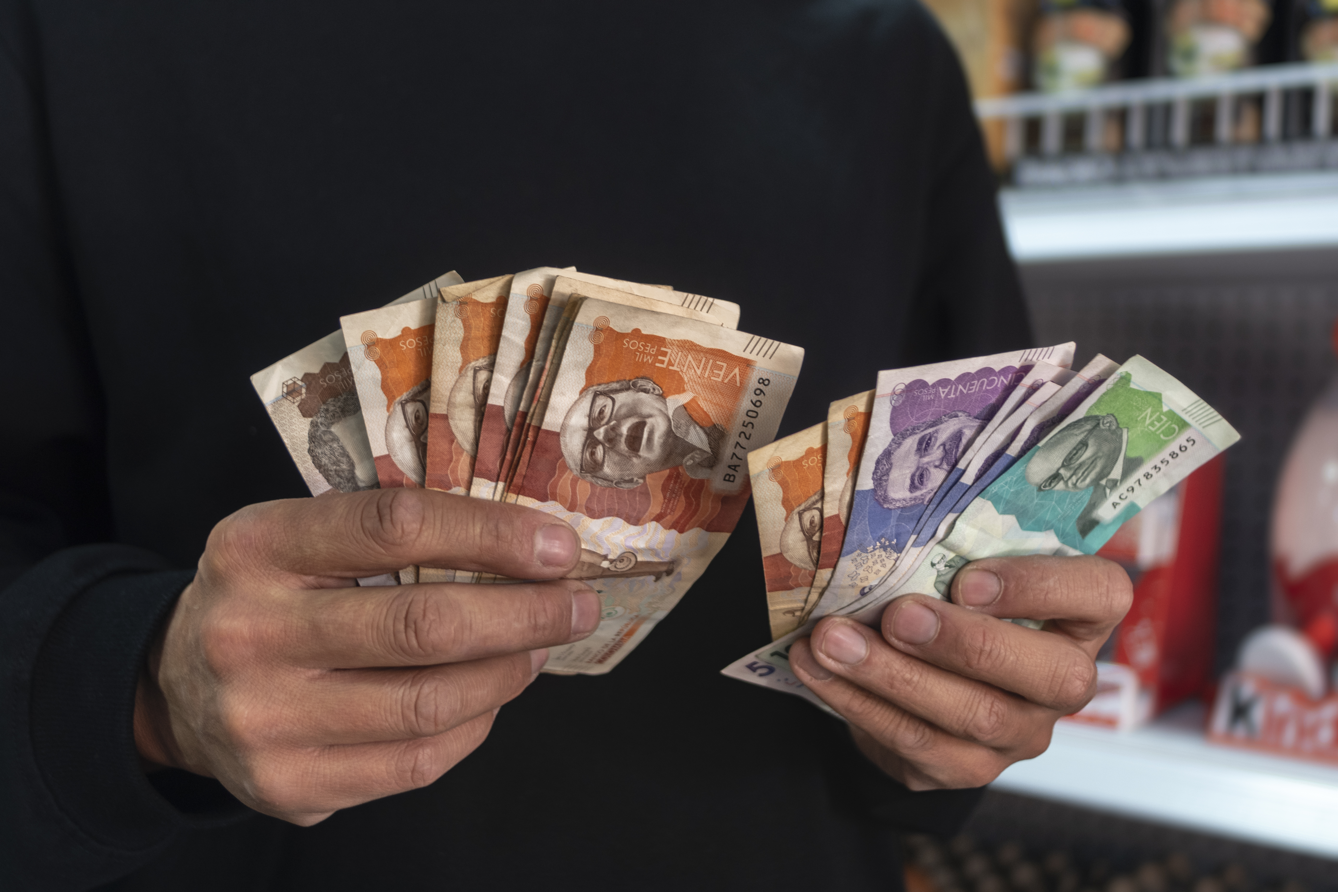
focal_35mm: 42
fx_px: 1561
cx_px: 669
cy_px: 446
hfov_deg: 46.4
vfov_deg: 31.9
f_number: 2.8
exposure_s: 1/60
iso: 400
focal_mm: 28
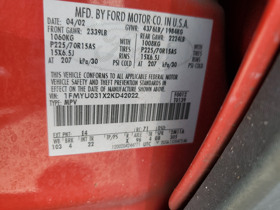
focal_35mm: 26
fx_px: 210
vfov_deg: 53.1
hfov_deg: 67.3
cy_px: 105
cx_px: 140
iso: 50
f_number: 1.5
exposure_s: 1/357
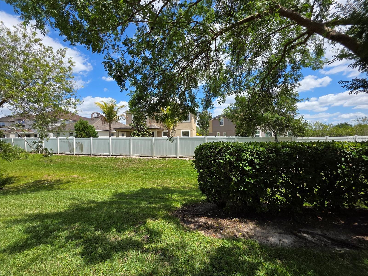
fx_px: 138
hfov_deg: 106.2
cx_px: 184
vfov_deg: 89.9
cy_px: 138
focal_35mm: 13
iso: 40
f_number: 1.9
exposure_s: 1/1718
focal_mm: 2.2
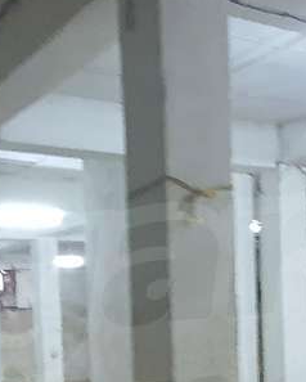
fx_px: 724
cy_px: 357
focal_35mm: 64
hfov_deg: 23.8
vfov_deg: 28.2
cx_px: 204
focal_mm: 1.8
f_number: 2.2
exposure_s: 1/25
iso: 640
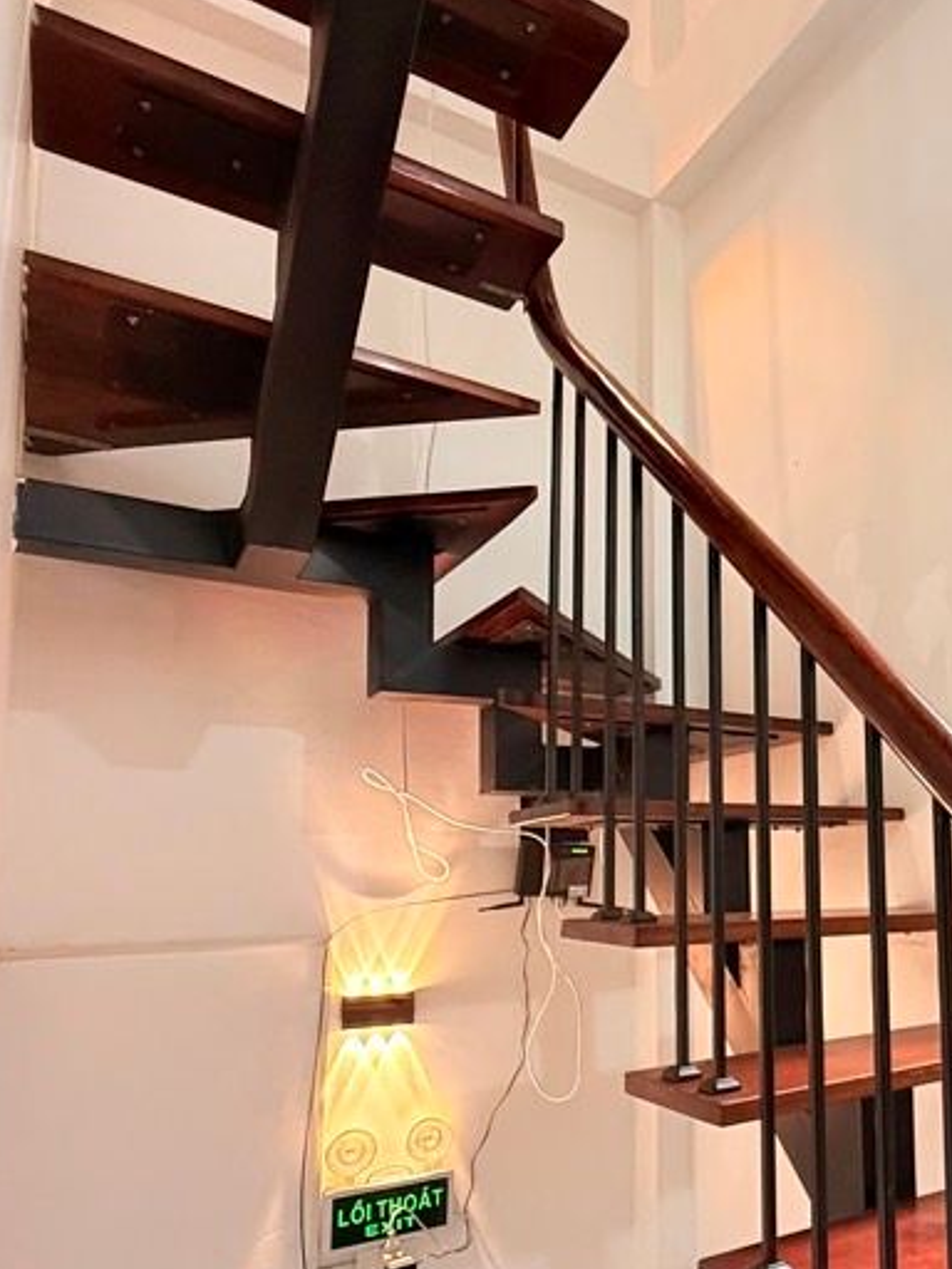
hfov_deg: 45.3
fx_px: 1027
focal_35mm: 28
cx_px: 848
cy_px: 773
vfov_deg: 62.8
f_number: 2.2
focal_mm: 2.22
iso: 320
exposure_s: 1/50
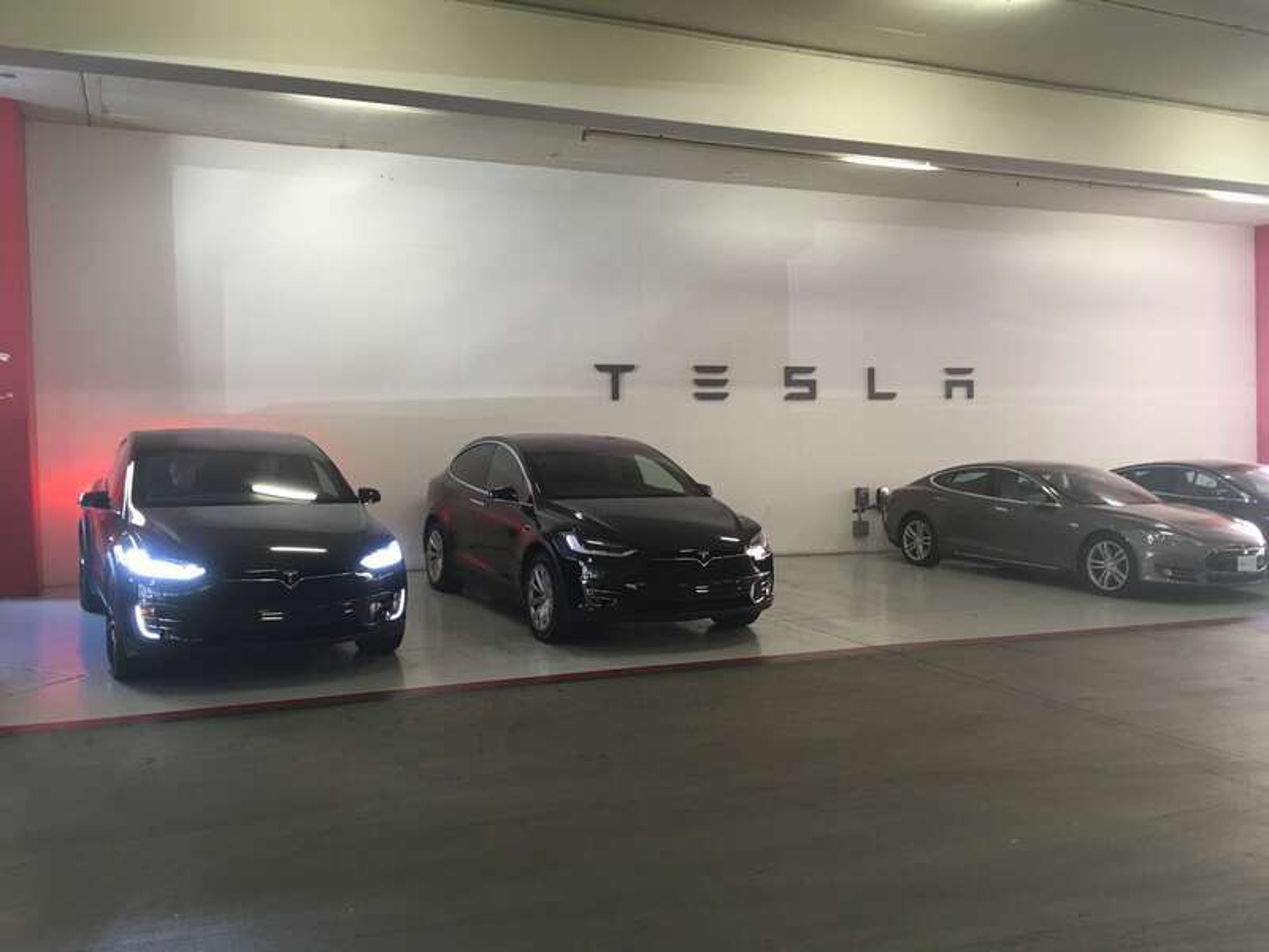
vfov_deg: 48.2
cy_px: 476
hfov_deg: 61.7
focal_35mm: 29
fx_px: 1063
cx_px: 634
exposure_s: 1/30
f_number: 2.2
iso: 80
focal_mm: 4.15
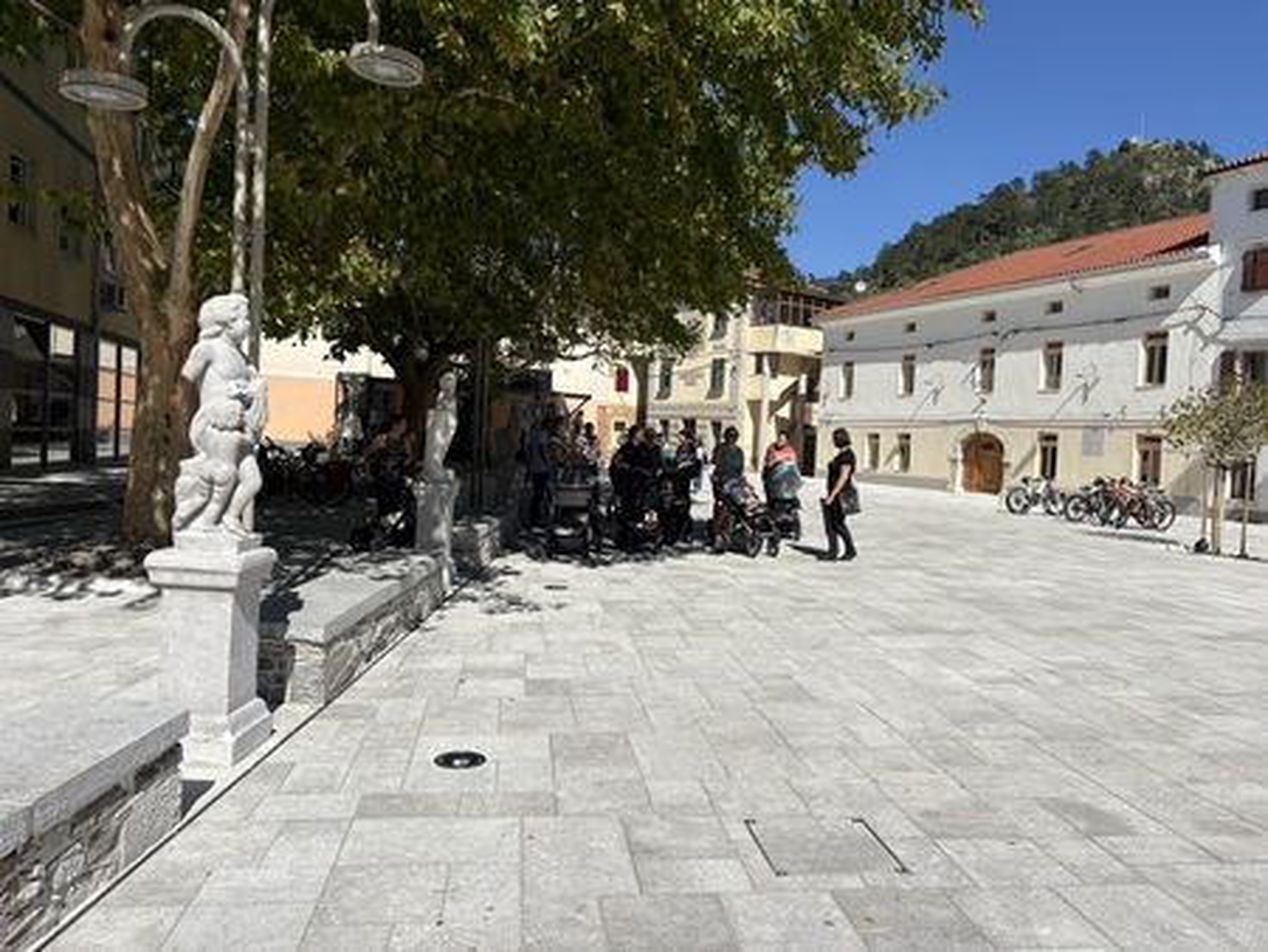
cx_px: 634
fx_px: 953
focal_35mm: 26
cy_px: 476
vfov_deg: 53.1
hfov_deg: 67.3
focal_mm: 5.96
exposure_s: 1/6993
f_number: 1.6
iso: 50
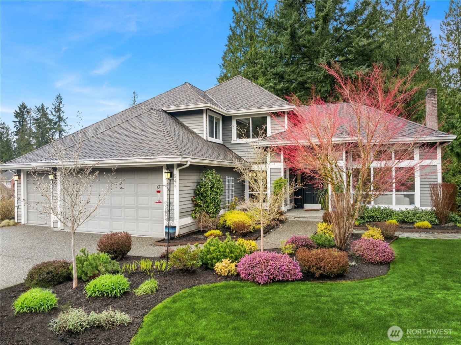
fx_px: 319
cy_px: 172
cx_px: 230
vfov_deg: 56.8
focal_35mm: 24
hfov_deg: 71.6
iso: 390
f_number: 2.8
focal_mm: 12.29
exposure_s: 1/640
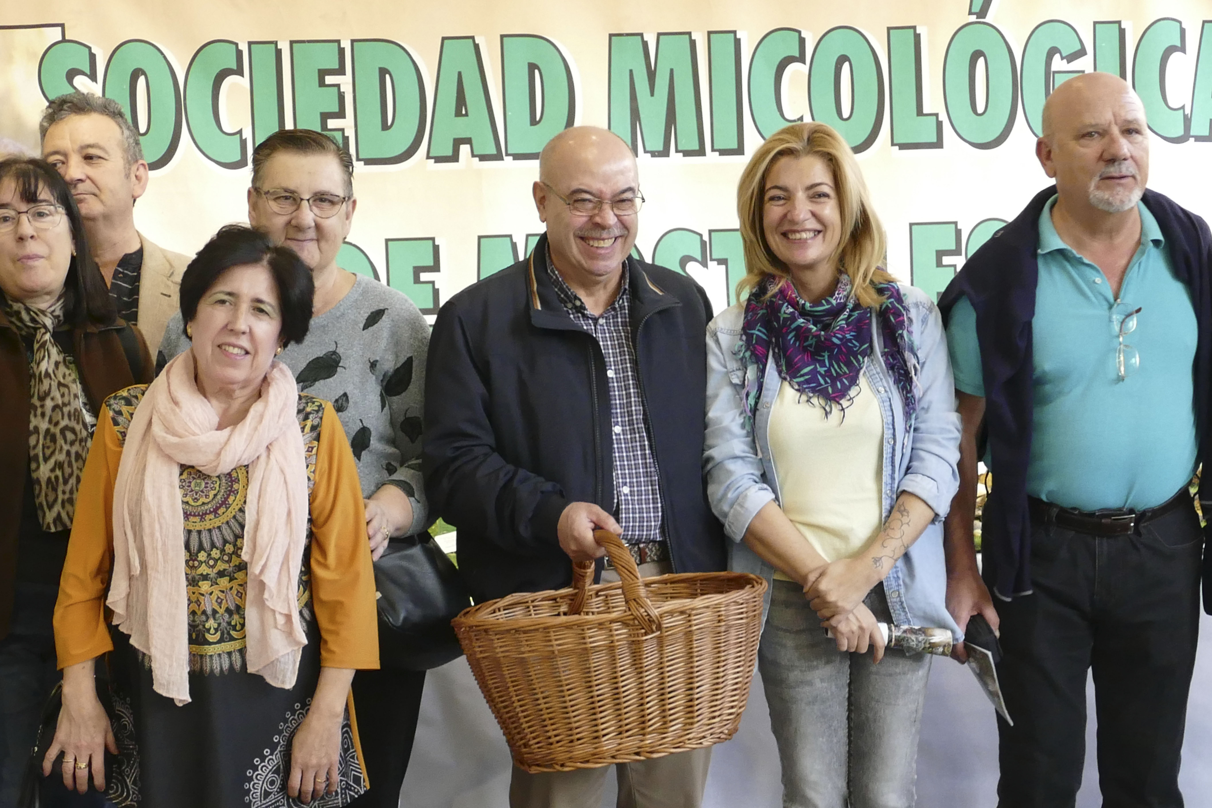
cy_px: 404
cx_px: 606
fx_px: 1212
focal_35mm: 36
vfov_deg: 36.9
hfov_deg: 53.1
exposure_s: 1/80
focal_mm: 13.16
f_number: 3.1
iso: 800
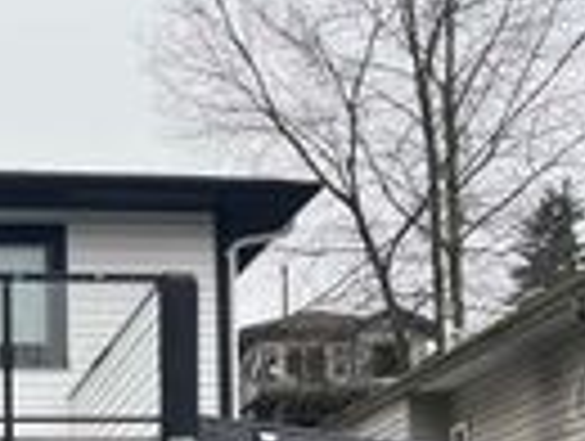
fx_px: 1693
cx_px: 27
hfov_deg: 19.2
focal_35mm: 100
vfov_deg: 14.1
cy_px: 601
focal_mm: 5.7
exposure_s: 1/141
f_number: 1.5
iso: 32
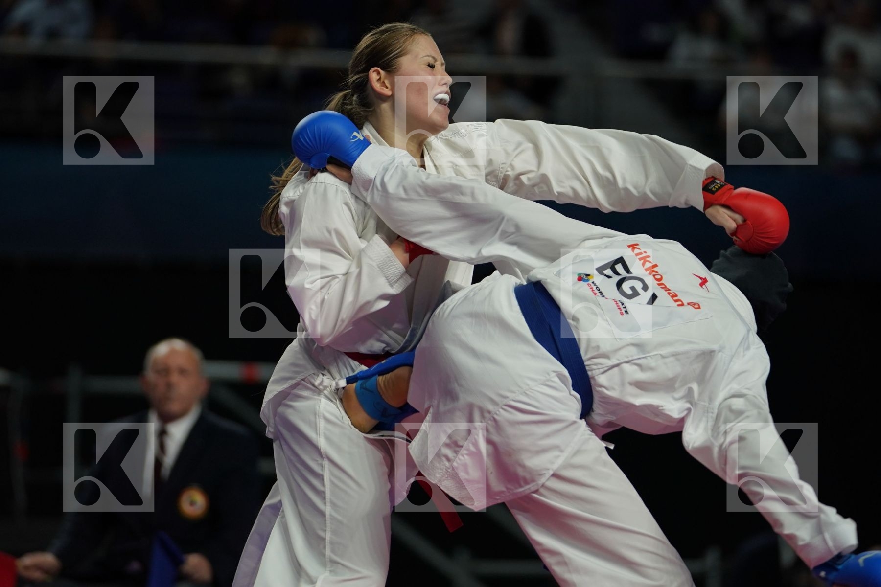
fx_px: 6264
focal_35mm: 256
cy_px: 294
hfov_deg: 8.0
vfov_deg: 5.4
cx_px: 440
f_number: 2.8
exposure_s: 1/1000
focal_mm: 171
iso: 800
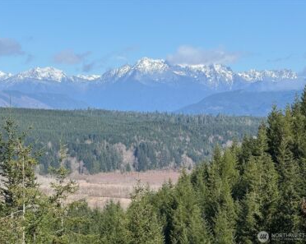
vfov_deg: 12.2
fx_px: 1140
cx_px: 146
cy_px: 122
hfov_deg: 15.3
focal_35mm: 126
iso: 50
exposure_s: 1/2024
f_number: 2.8
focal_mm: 15.66
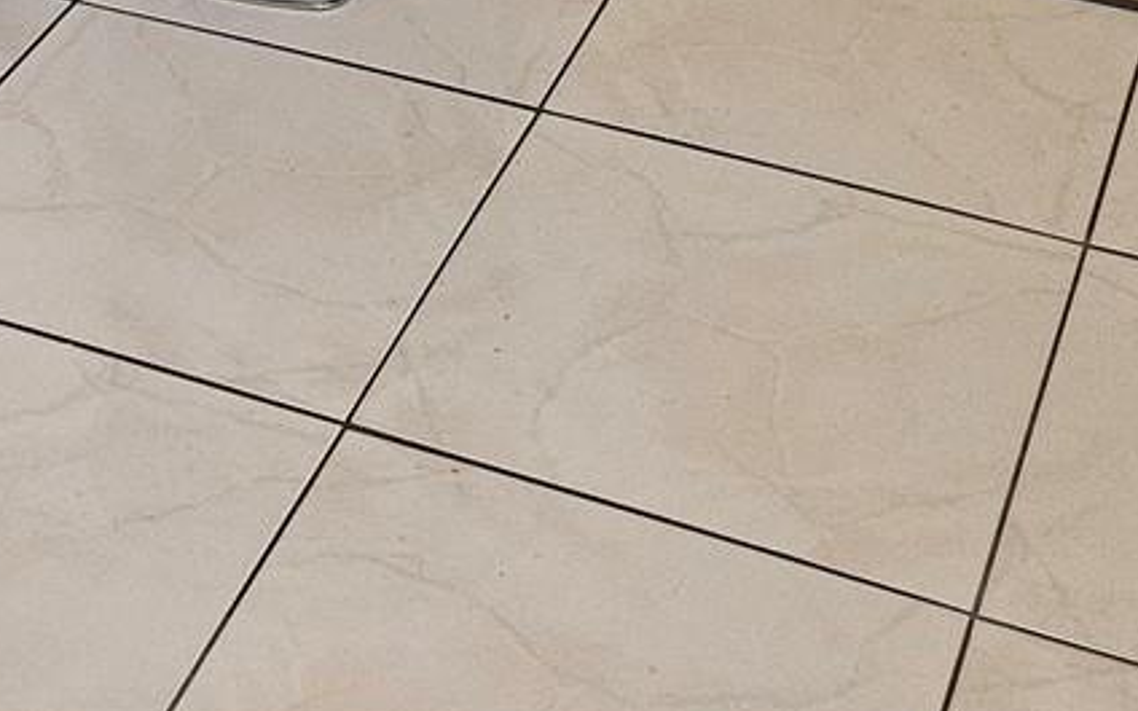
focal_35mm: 96
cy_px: -773
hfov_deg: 20.9
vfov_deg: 11.9
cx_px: 0
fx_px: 2977
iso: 500
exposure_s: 1/120
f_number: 1.8
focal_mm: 5
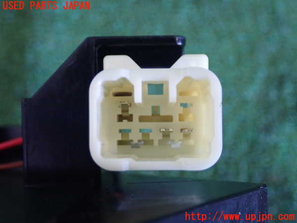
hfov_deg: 38.9
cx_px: 148
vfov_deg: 29.7
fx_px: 420
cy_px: 112
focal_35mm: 49
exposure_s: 1/50
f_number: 3.2
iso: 800
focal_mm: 8.99
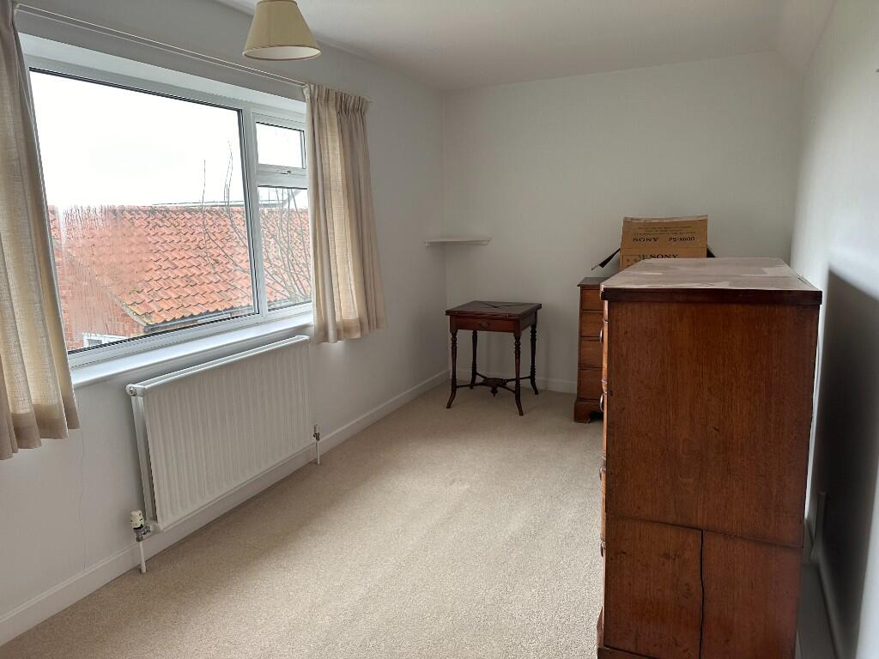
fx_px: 609
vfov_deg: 56.8
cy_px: 330
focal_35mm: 24
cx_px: 440
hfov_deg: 71.6
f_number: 1.78
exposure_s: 1/121
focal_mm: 6.86
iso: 160
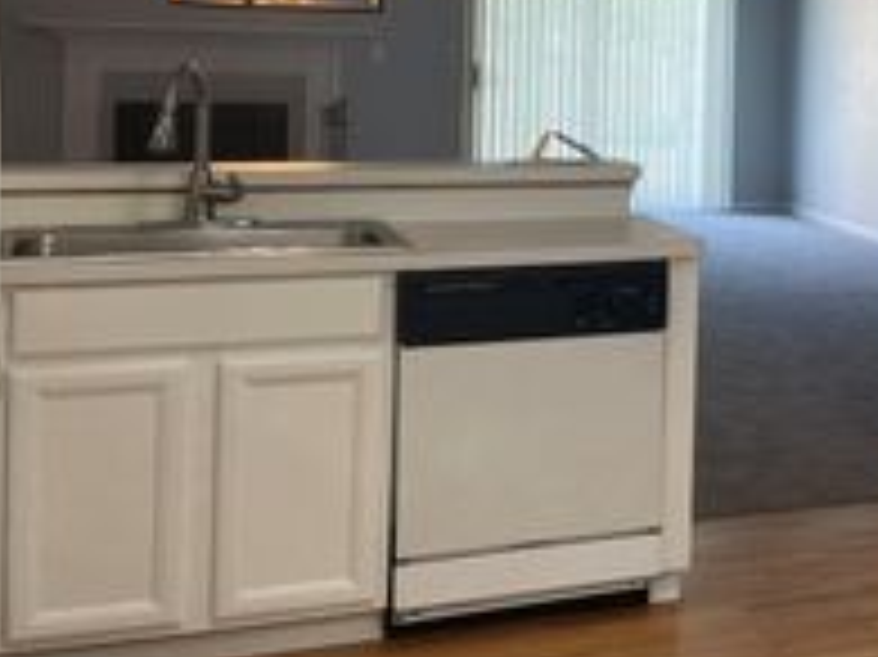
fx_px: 1622
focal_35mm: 64
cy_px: 56
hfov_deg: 26.8
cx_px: 1054
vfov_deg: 22.3
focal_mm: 5.1
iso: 100
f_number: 1.6
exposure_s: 1/120
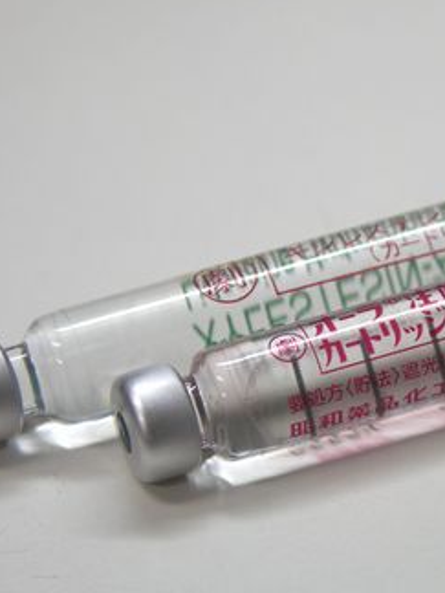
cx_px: 364
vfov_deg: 7.6
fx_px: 4474
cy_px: 292
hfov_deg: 5.7
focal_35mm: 261
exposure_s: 1/80
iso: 100
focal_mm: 43.7
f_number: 3.5
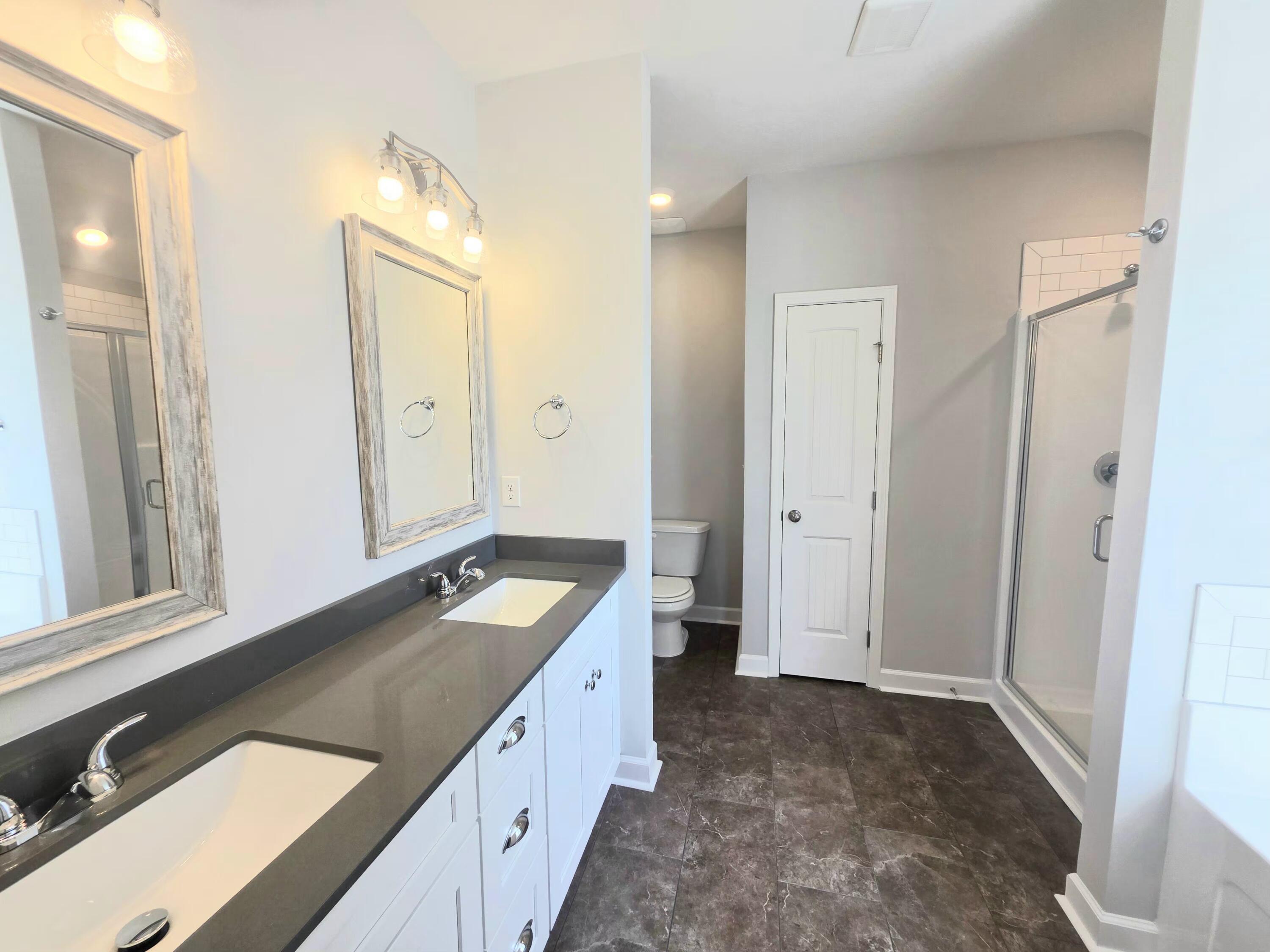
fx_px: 477
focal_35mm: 13
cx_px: 635
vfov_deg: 89.9
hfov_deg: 106.2
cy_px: 476
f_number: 1.9
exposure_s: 1/120
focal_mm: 2.2
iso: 25
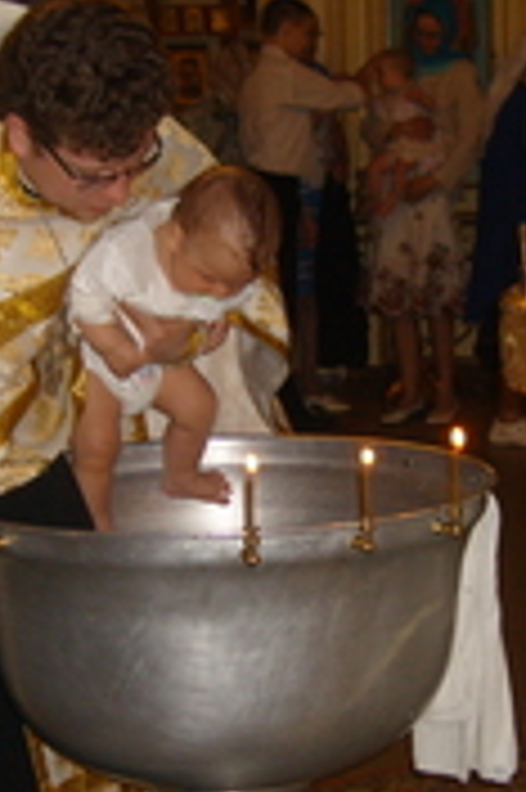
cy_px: 490
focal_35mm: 93
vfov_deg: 21.9
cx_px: 364
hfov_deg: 14.6
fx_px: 2042
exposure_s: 1/45
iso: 100
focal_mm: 5.8
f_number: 2.8
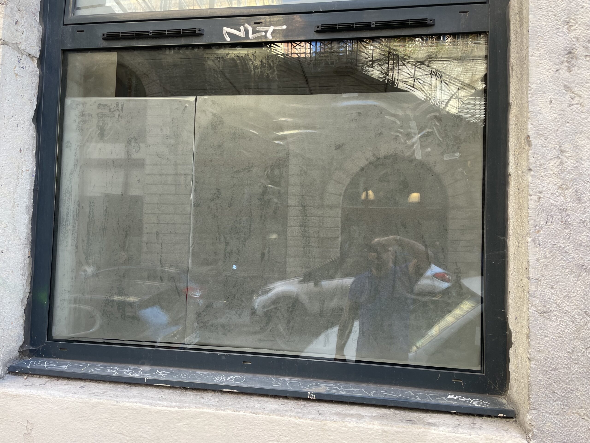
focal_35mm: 26
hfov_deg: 67.3
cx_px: 295
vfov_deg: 53.1
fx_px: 443
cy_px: 222
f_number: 1.6
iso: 40
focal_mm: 4.2
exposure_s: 1/121
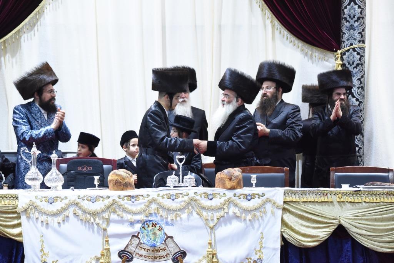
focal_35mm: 250
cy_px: 132
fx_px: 2736
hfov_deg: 8.2
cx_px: 197
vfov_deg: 5.5
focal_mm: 250
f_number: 5.6
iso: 4000
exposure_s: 1/100
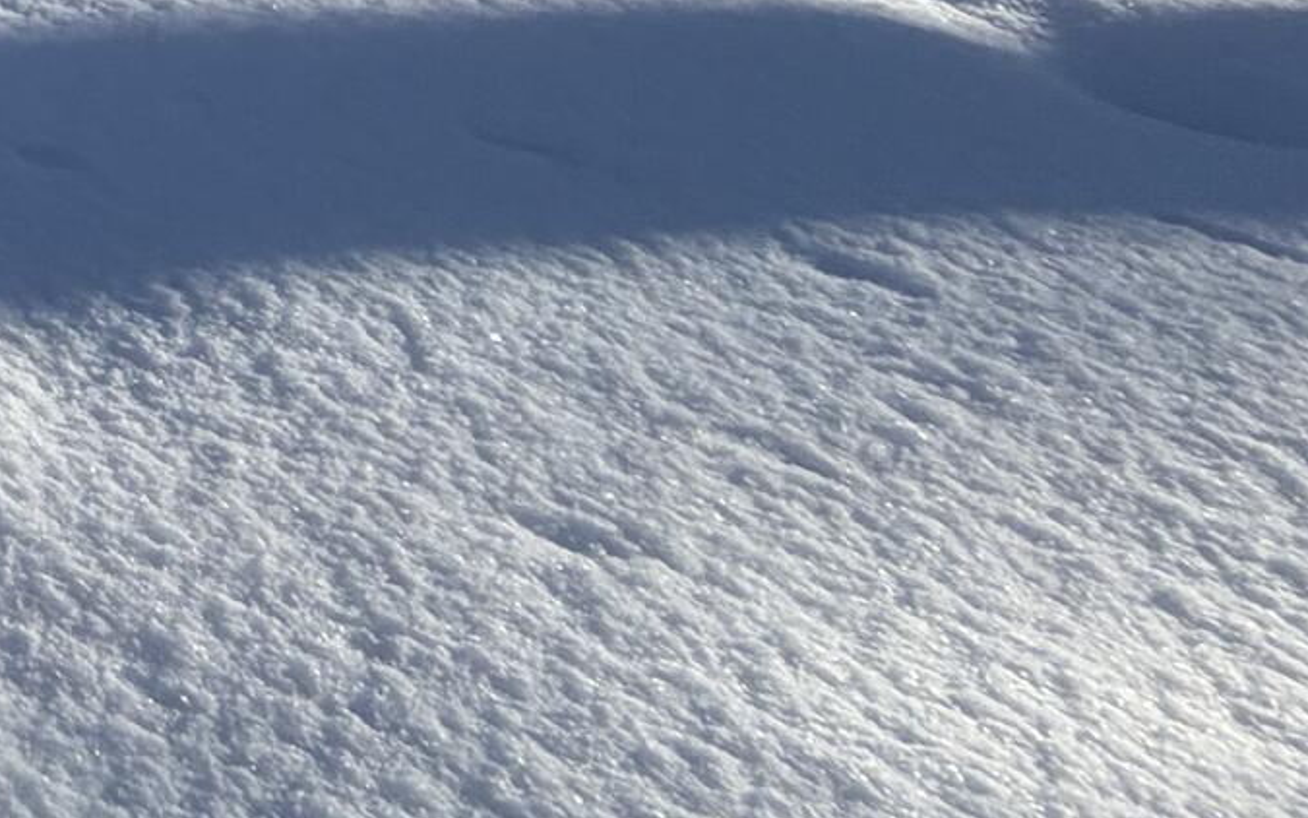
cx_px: -1579
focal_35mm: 66
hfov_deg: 17.0
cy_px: -1173
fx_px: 2353
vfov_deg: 13.7
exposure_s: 1/770
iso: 20
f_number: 2.2
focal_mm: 2.22
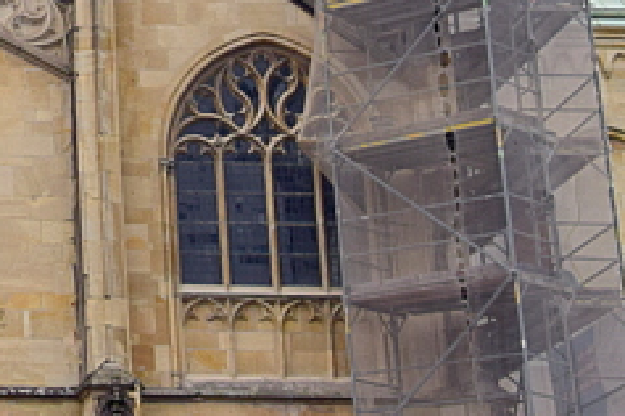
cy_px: -237
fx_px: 2812
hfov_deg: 12.2
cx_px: -235
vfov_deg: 8.3
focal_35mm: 162
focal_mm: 32
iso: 400
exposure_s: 1/100
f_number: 9
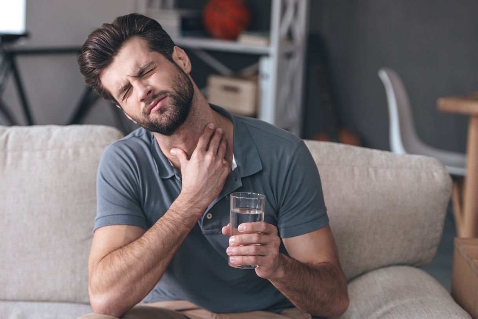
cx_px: 239
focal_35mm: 112
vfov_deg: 12.2
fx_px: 1487
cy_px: 160
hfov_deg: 18.3
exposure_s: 1/100
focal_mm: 112
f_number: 3.5
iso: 320
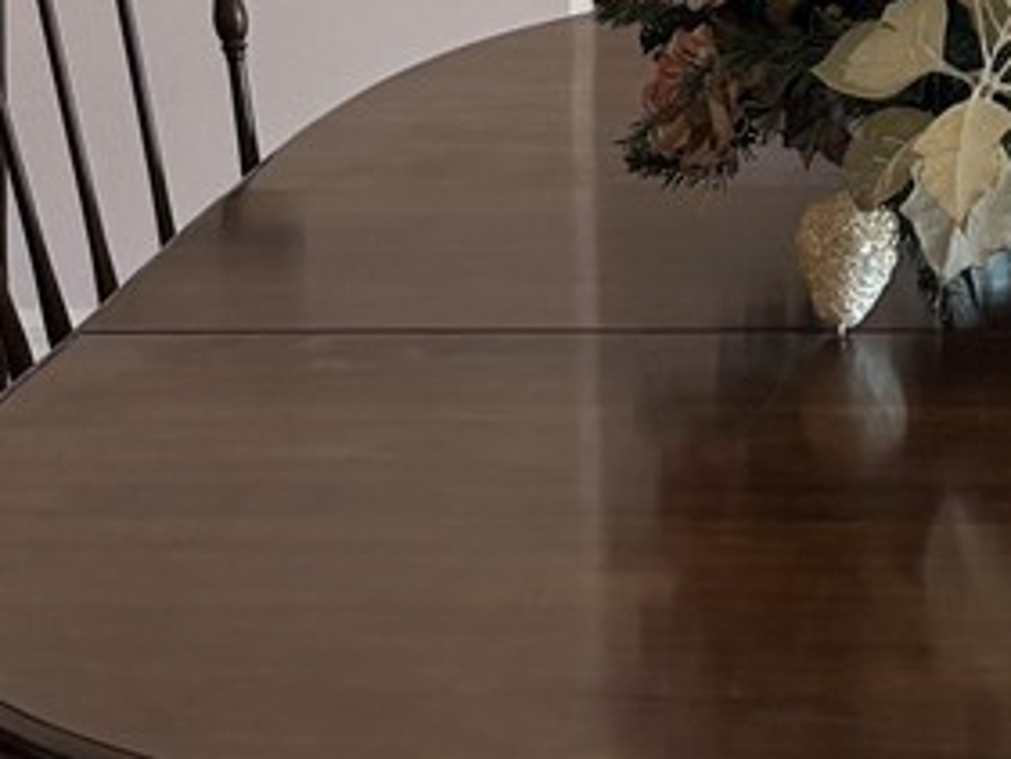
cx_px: 691
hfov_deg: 13.3
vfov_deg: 9.7
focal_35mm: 148
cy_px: -396
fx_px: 4324
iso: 125
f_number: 1.6
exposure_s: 1/121
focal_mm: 5.96
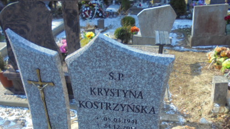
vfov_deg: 31.7
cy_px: 108
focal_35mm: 36
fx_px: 219
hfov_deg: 55.3
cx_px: 110
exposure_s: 1/200
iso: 100
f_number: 3.5
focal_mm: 4.6
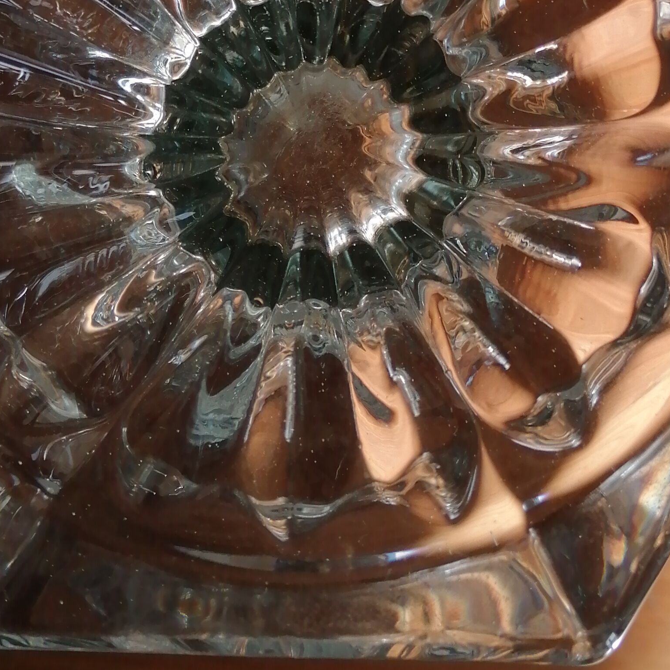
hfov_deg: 27.7
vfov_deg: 26.8
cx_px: 313
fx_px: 1358
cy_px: 76
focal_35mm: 62
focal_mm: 3.6
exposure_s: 1/361
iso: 50
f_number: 1.8
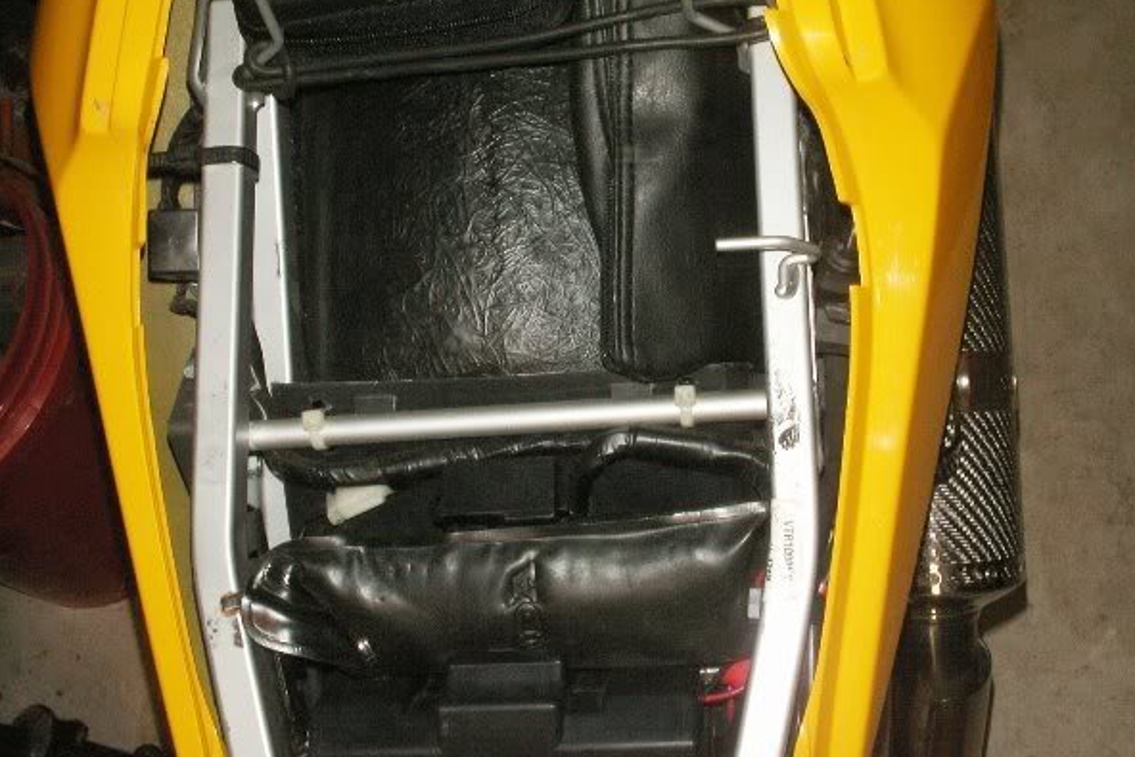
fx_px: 1640
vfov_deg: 25.8
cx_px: 573
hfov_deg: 38.2
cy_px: 220
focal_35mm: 52
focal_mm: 7.7
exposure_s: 1/40
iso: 160
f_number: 7.1
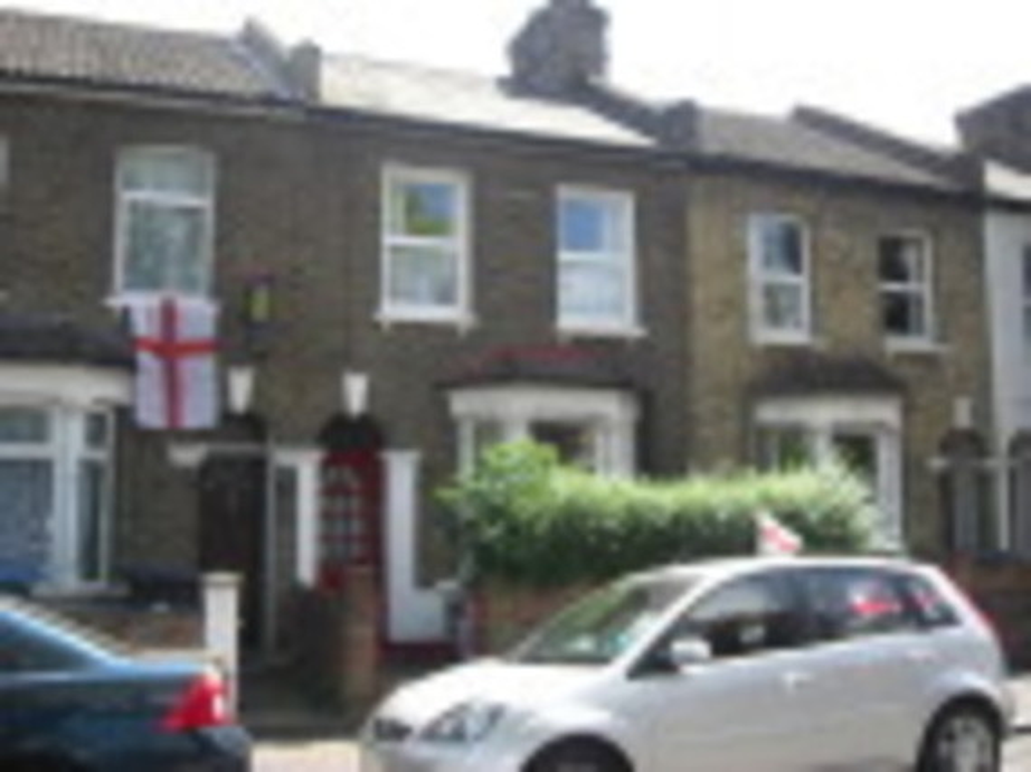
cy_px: 386
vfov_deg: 37.7
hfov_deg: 49.0
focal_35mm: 38
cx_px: 516
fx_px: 1131
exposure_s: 1/320
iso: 80
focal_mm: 7.9
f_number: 2.8
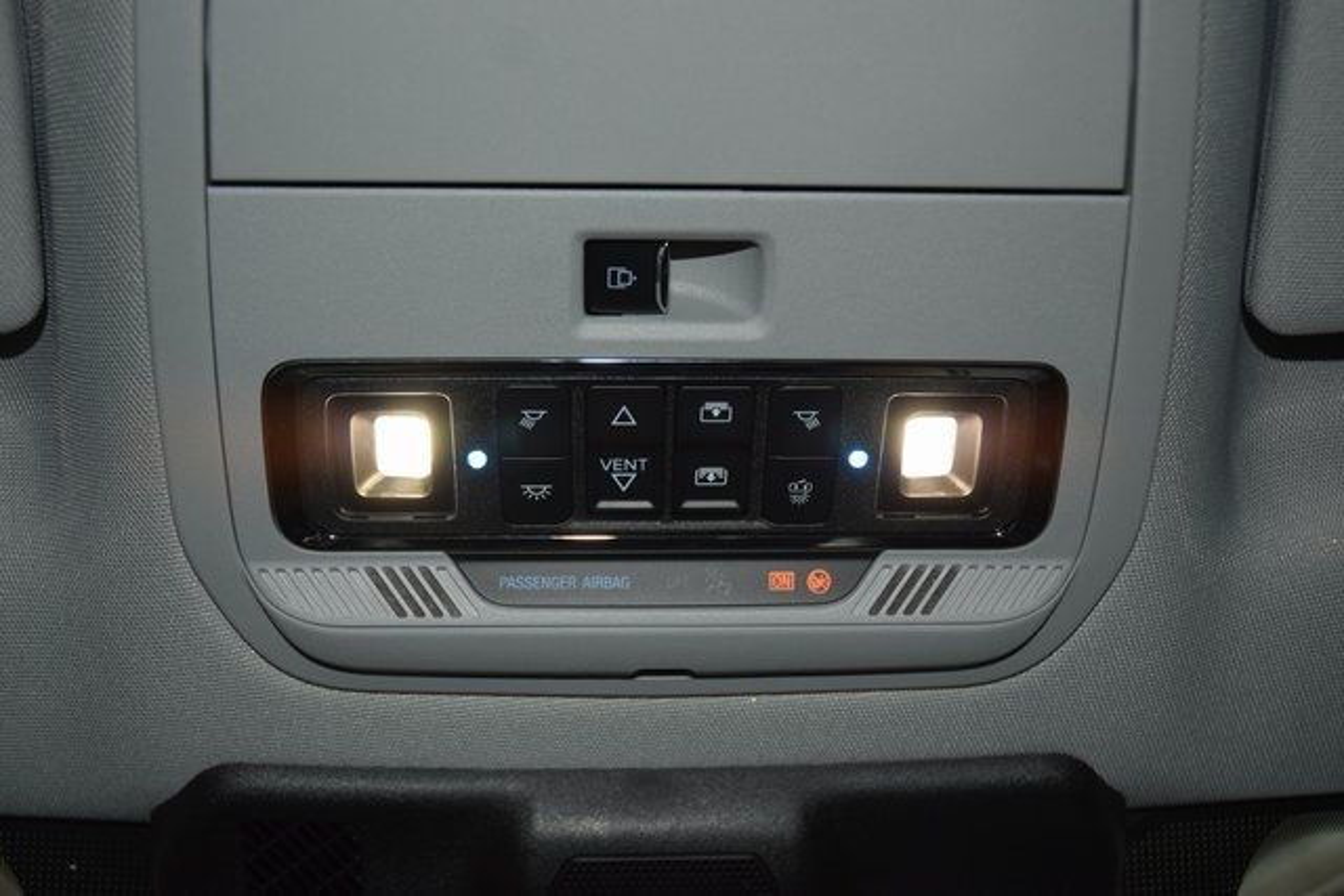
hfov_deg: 45.0
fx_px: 1624
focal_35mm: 44
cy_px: 448
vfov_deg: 30.9
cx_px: 672
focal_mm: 29
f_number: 3.8
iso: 450
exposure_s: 1/60
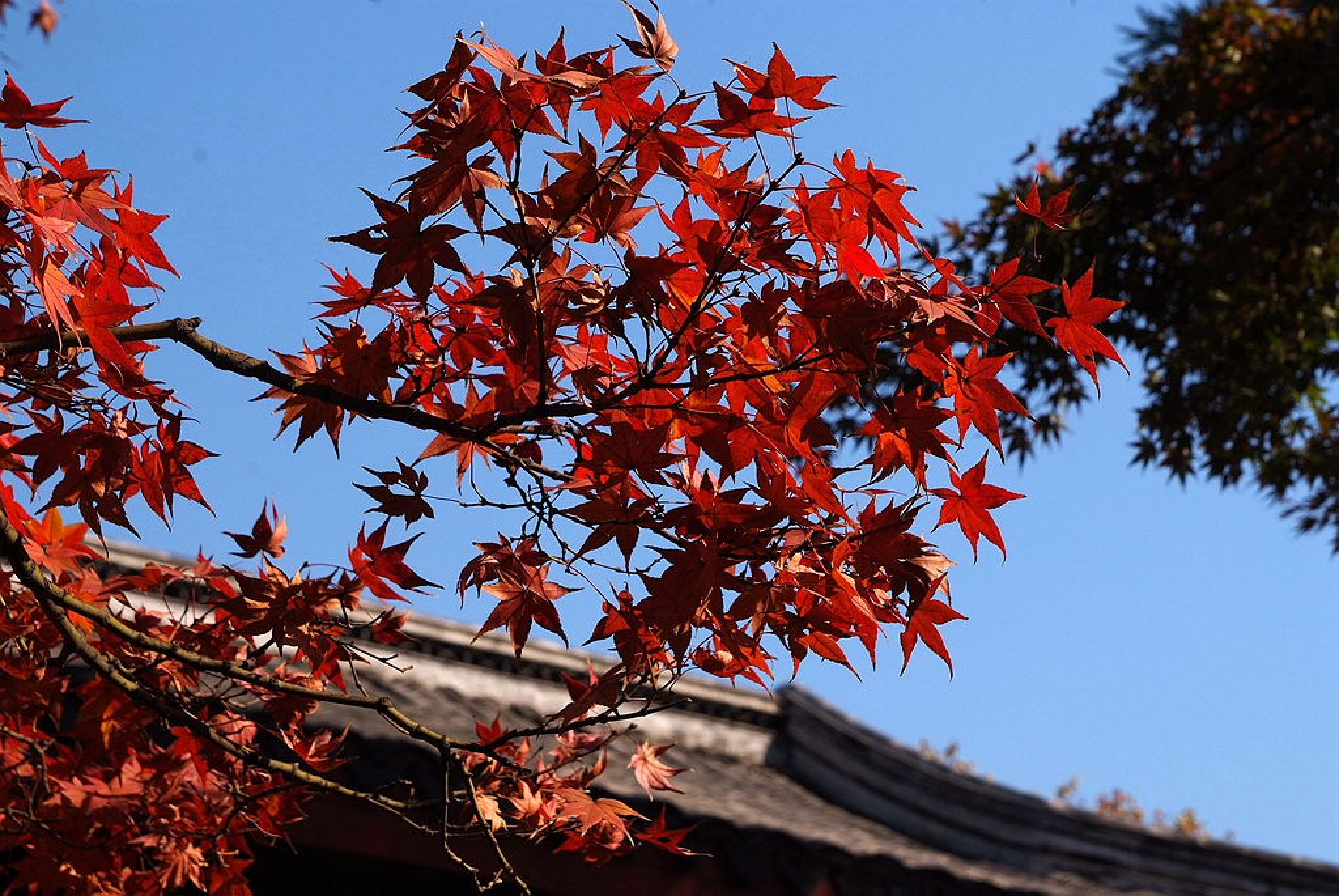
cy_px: 448
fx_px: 1787
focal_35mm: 48
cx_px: 670
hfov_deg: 41.1
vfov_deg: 28.1
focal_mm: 32
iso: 200
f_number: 10
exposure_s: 1/350
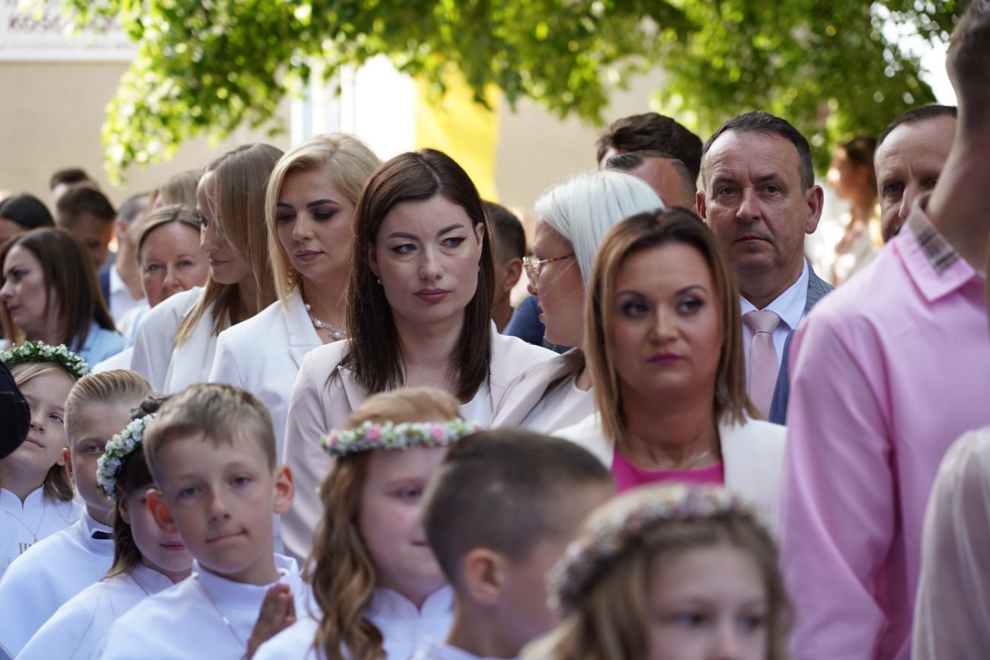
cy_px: 330
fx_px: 2888
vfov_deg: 13.0
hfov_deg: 19.5
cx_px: 495
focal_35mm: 105
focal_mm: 105
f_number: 4
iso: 125
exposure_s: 1/100
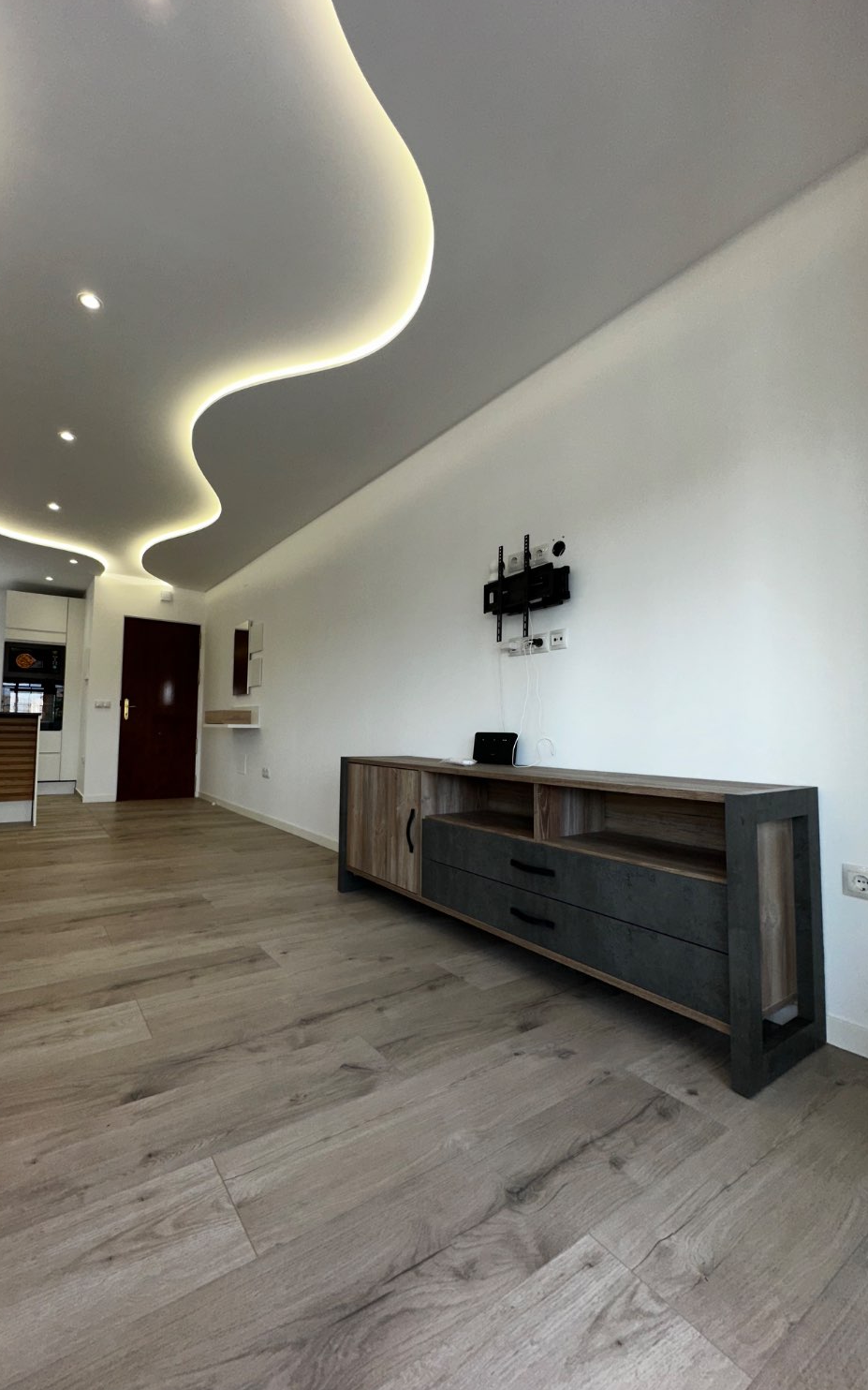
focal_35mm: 15
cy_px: 692
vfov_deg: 101.5
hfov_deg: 74.5
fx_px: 568
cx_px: 380
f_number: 2.2
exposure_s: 1/133
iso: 32
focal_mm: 2.22
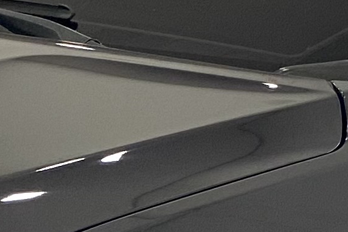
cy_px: 373
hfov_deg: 10.6
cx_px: 13
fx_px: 1856
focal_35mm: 192
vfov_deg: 7.0
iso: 125
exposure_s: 1/74
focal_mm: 4.25
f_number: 1.8
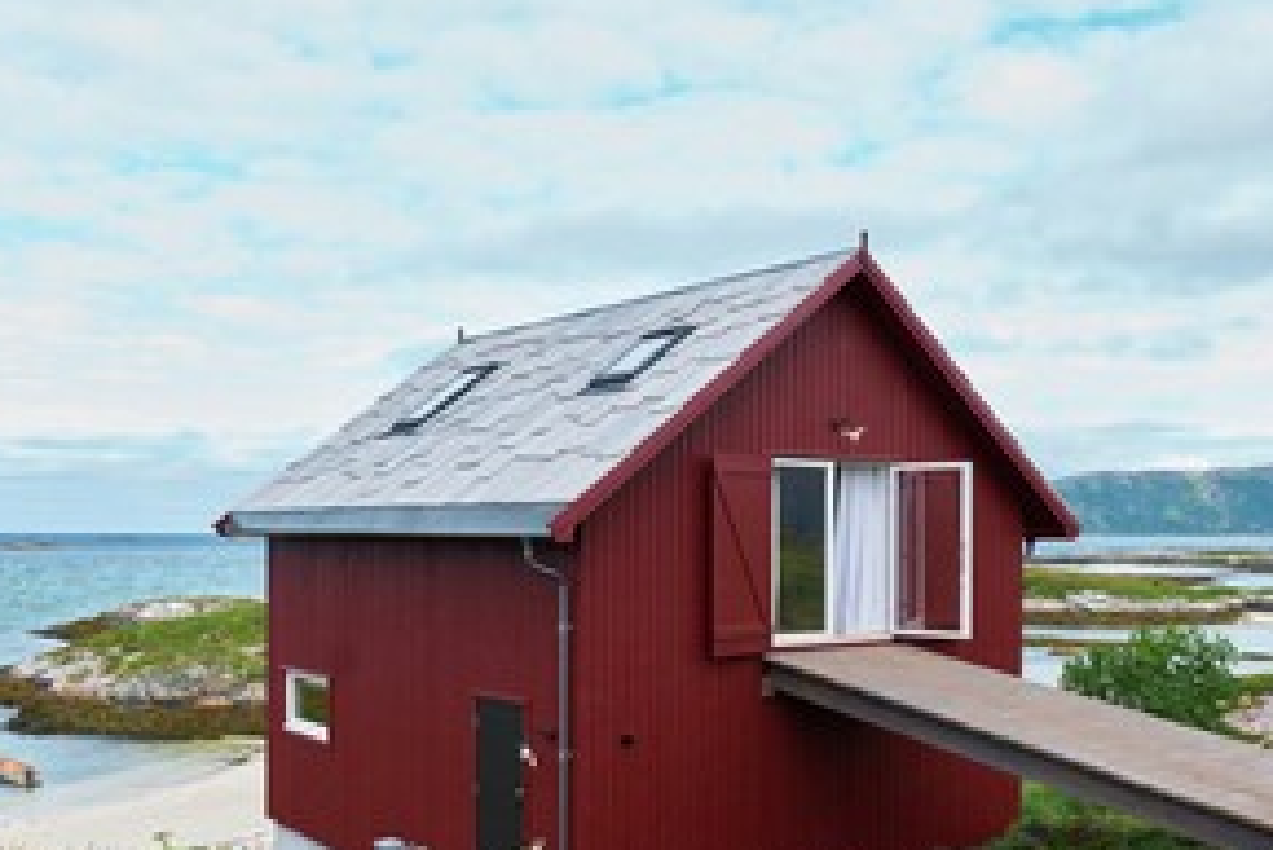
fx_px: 1274
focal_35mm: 36
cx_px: 692
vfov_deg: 36.6
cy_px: 548
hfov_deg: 53.0
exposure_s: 1/125
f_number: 8
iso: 200
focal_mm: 26
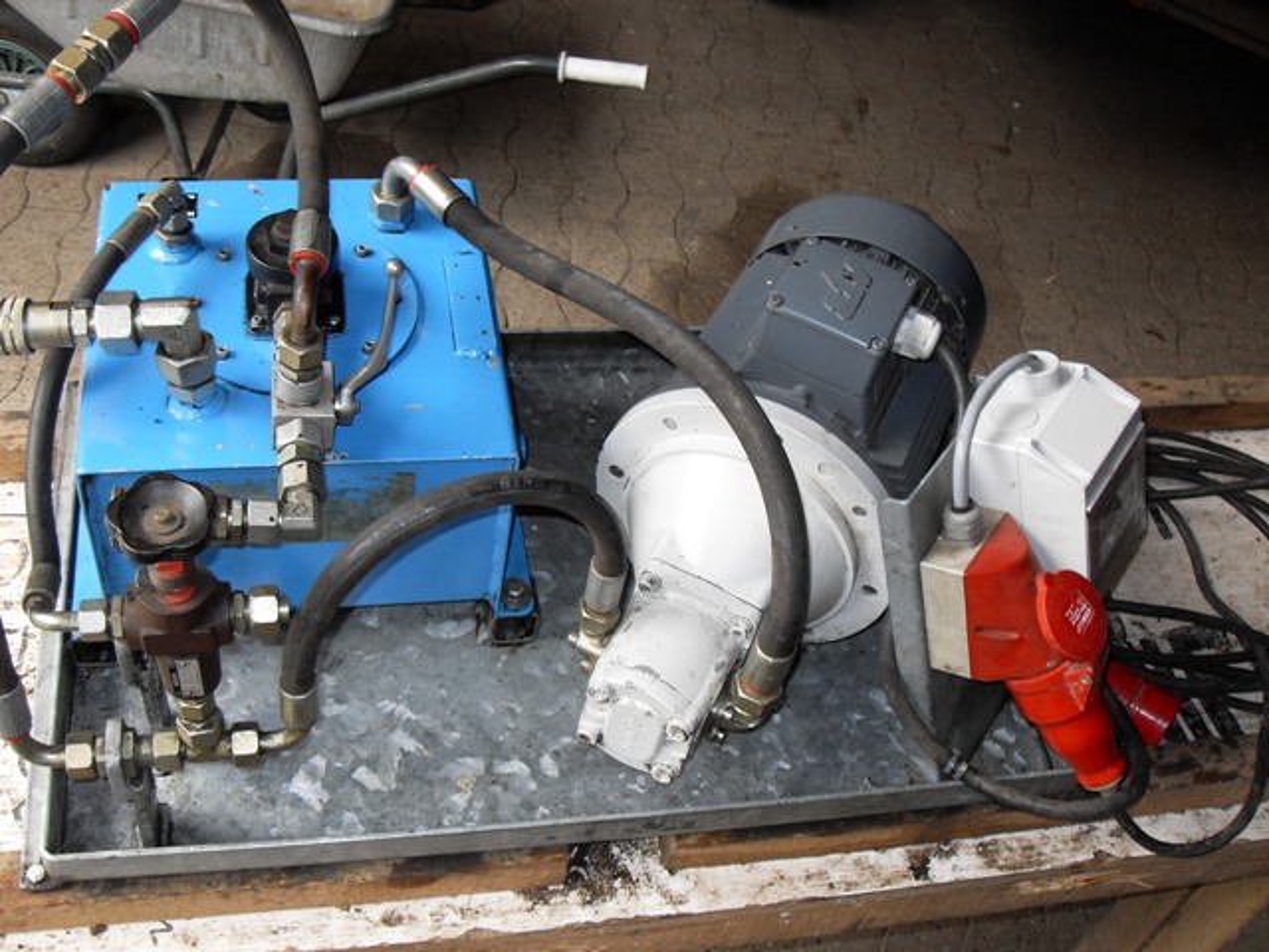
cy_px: 476
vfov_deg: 38.7
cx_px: 634
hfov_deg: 50.1
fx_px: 1356
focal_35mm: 37
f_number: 2.8
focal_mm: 6.3
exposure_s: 1/45
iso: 100
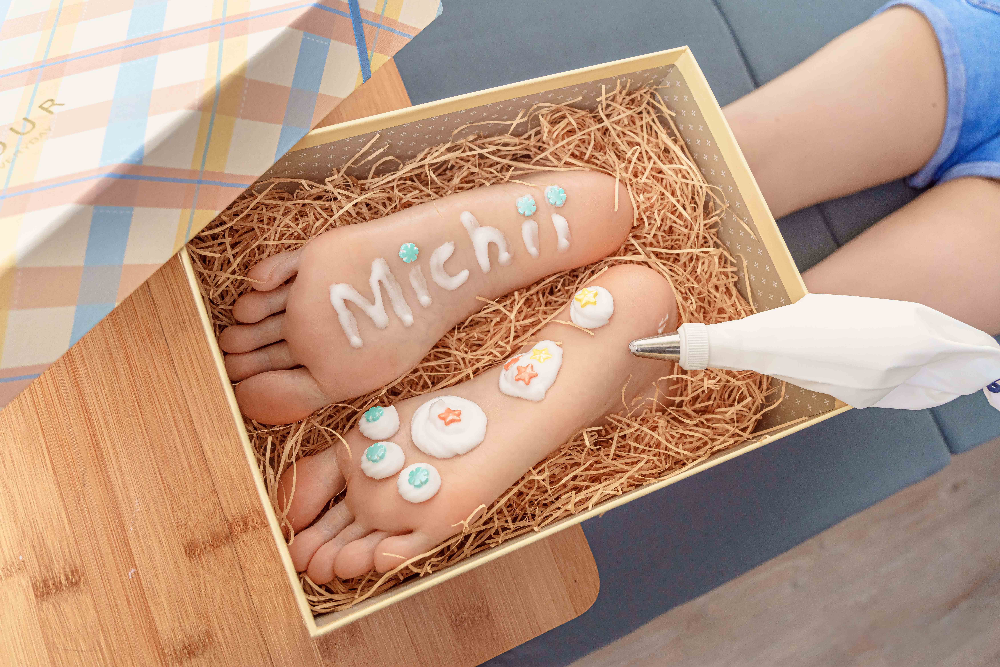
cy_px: 334
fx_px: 833
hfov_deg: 61.9
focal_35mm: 30
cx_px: 500
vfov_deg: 43.6
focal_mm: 30
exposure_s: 1/60
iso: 400
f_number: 6.3
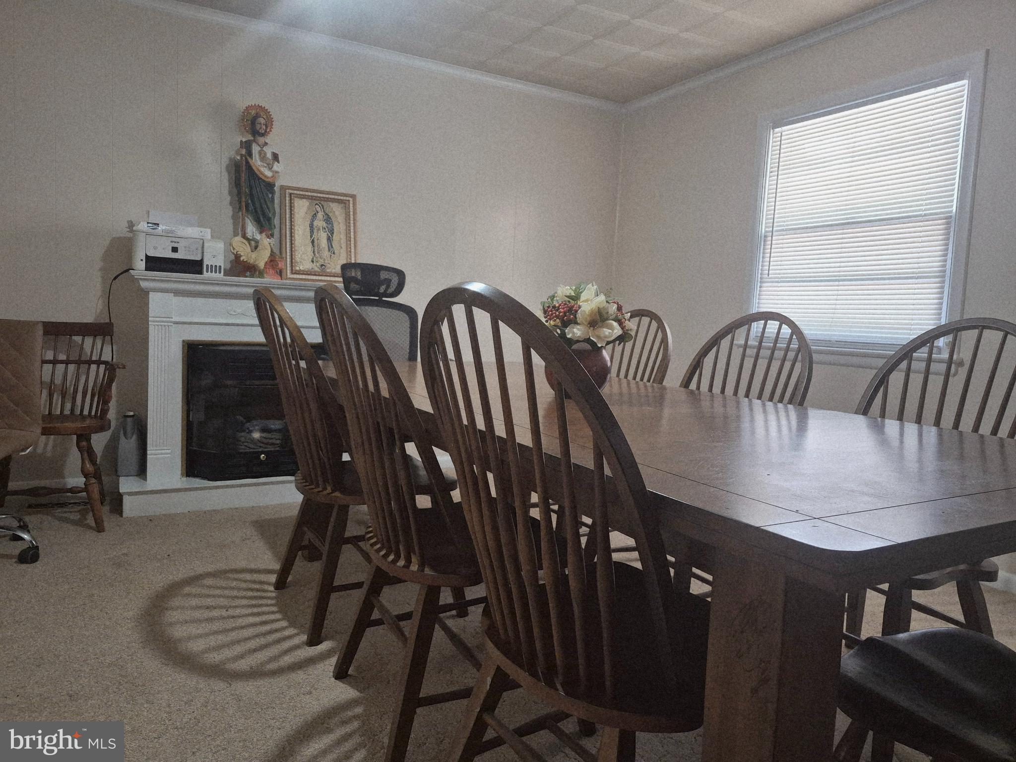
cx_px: 508
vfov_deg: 58.9
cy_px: 381
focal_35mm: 23
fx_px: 675
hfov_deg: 73.9
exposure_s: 1/120
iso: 640
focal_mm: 5.4
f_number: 1.8
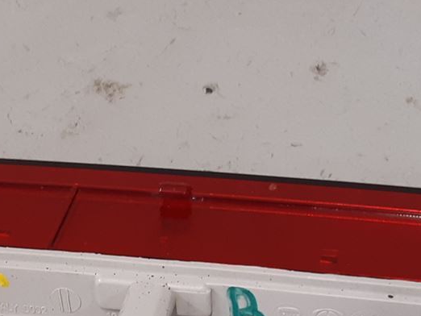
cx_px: 184
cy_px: 372
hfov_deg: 19.2
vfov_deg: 14.1
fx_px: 1241
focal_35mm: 102
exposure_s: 1/50
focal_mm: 3.93
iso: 125
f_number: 1.7
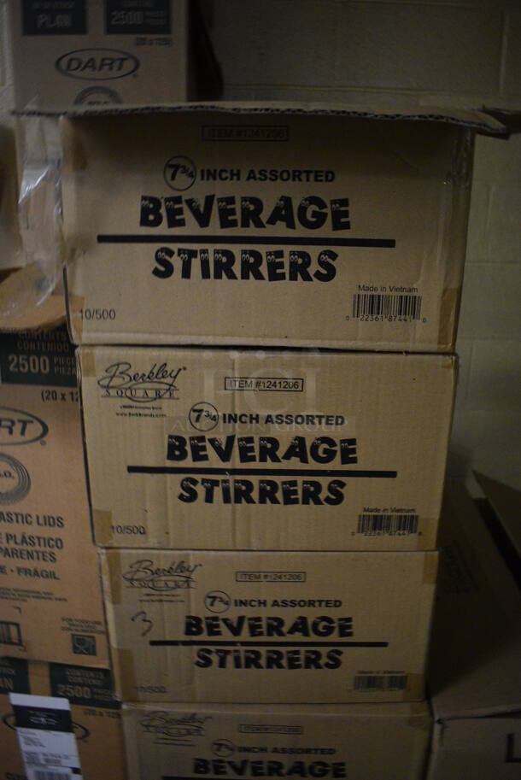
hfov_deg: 48.0
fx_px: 585
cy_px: 390
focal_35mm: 27
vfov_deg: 67.3
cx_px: 260
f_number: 3.5
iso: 3200
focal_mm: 18
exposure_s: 1/15
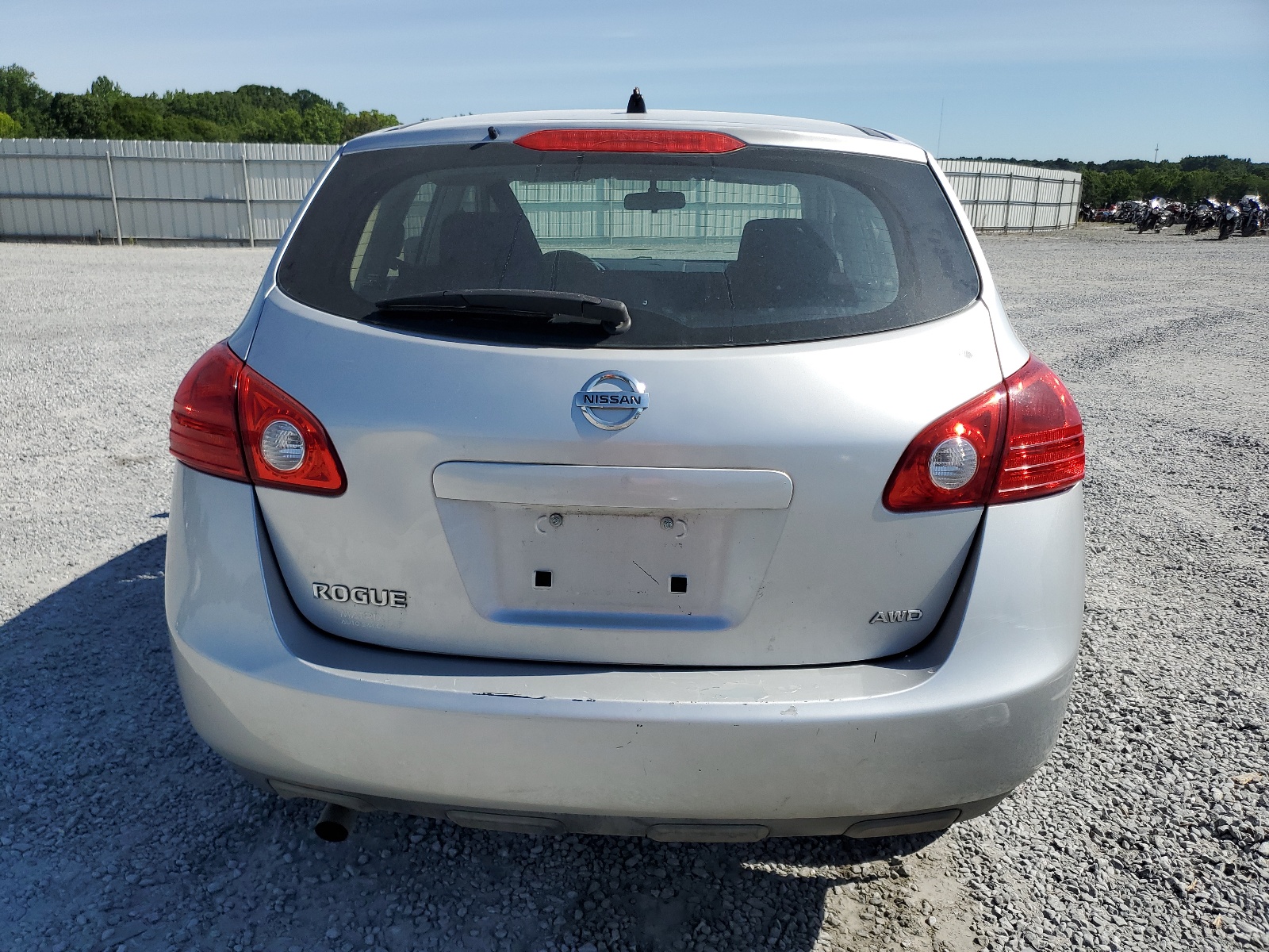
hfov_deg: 67.3
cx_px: 634
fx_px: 953
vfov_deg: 53.1
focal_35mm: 26
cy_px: 476
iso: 50
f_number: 1.5
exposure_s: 1/5000
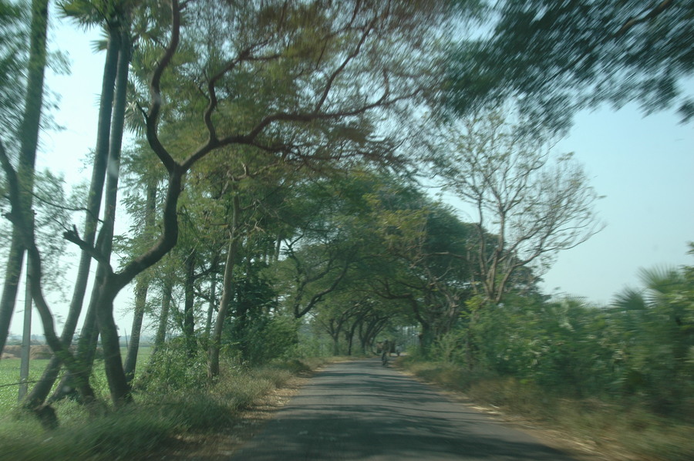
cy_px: 230
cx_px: 347
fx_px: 924
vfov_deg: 28.0
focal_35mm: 48
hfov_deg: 41.2
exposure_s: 1/30
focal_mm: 32
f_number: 14
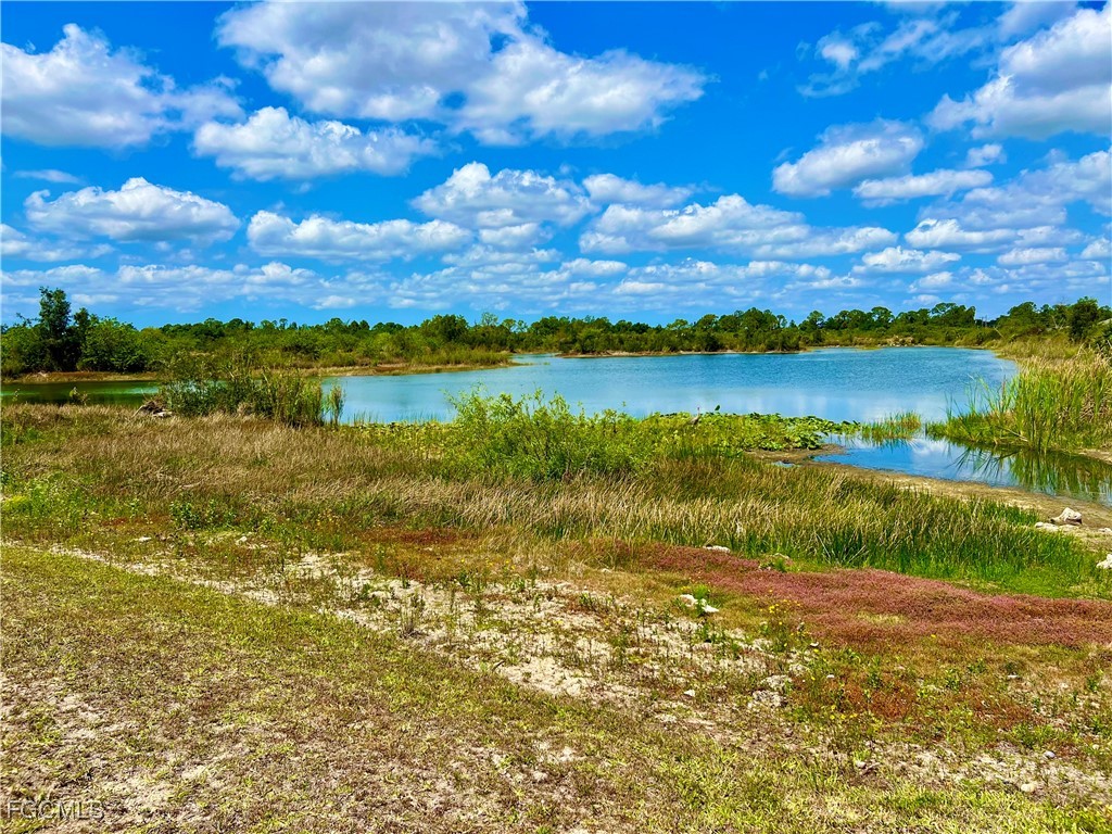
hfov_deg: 67.3
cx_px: 556
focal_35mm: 26
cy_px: 417
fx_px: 835
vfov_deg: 53.1
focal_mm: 5.7
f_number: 1.5
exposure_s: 1/6579
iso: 50
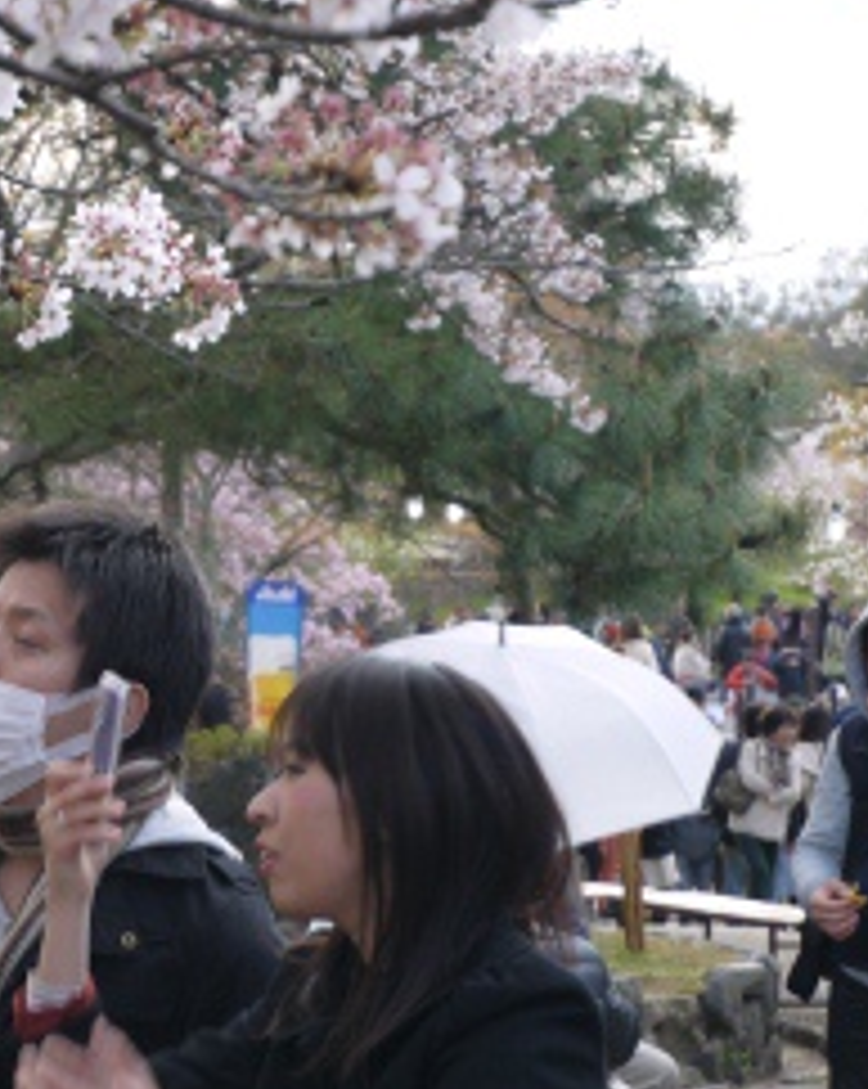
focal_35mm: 152
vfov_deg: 12.7
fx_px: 4890
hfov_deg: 10.1
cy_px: 490
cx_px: 103
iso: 160
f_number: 5.6
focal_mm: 42
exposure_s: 1/100
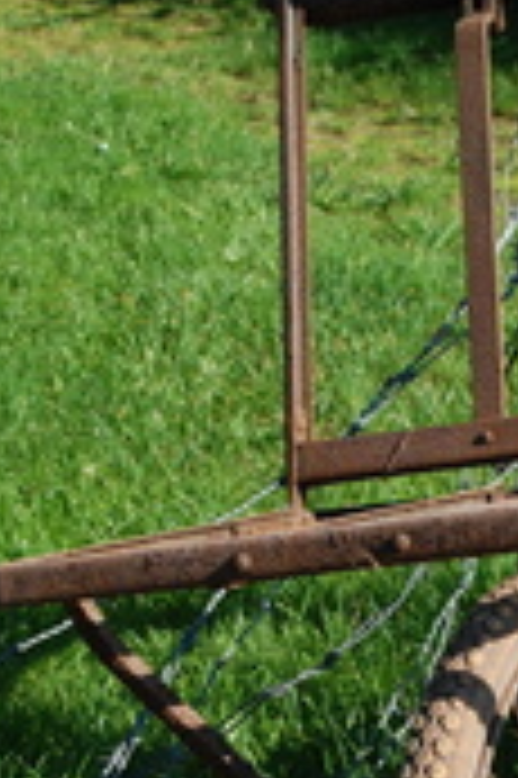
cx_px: 550
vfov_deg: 16.3
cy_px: 618
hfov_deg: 10.8
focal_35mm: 125
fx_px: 2703
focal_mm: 32
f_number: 8
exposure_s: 1/250
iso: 200
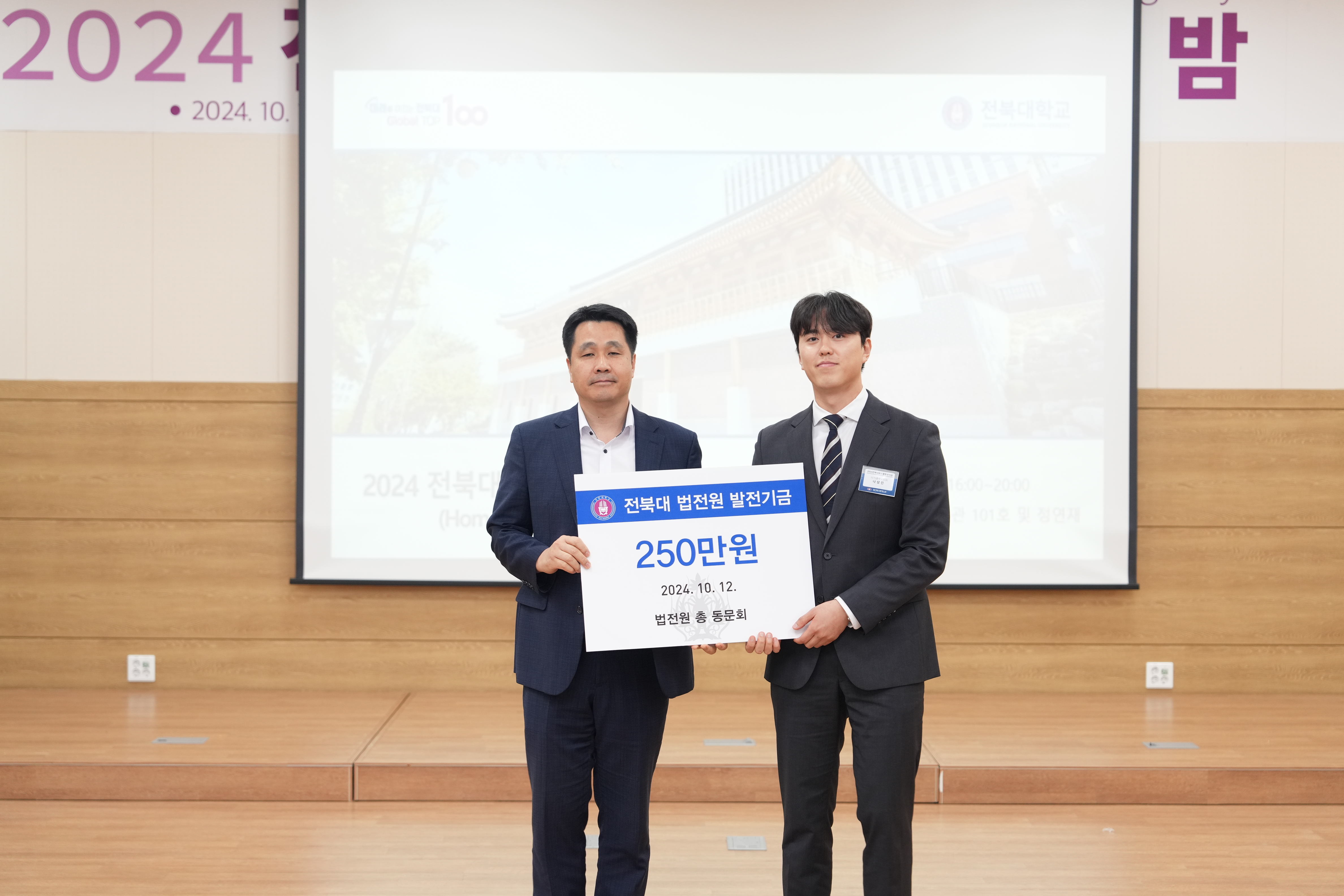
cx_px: 672
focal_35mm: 53
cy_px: 448
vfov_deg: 25.5
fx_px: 1979
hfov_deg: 37.5
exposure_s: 1/125
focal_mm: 53
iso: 800
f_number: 2.8
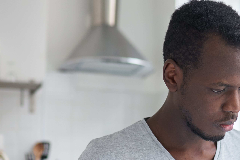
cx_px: 191
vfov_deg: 16.5
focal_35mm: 80
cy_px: 176
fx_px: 533
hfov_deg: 25.0
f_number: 2
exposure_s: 1/50
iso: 400
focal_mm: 35
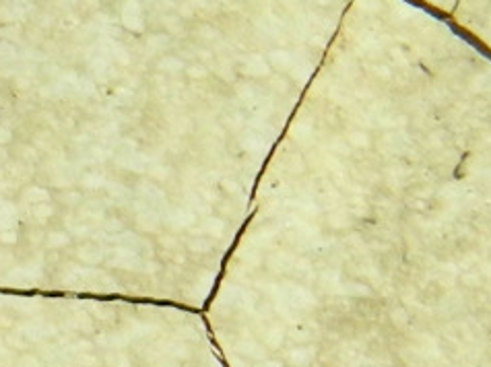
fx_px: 3911
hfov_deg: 6.6
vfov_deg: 5.2
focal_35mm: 276
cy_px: 924
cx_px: -916
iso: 80
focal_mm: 7.3
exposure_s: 1/400
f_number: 9.8
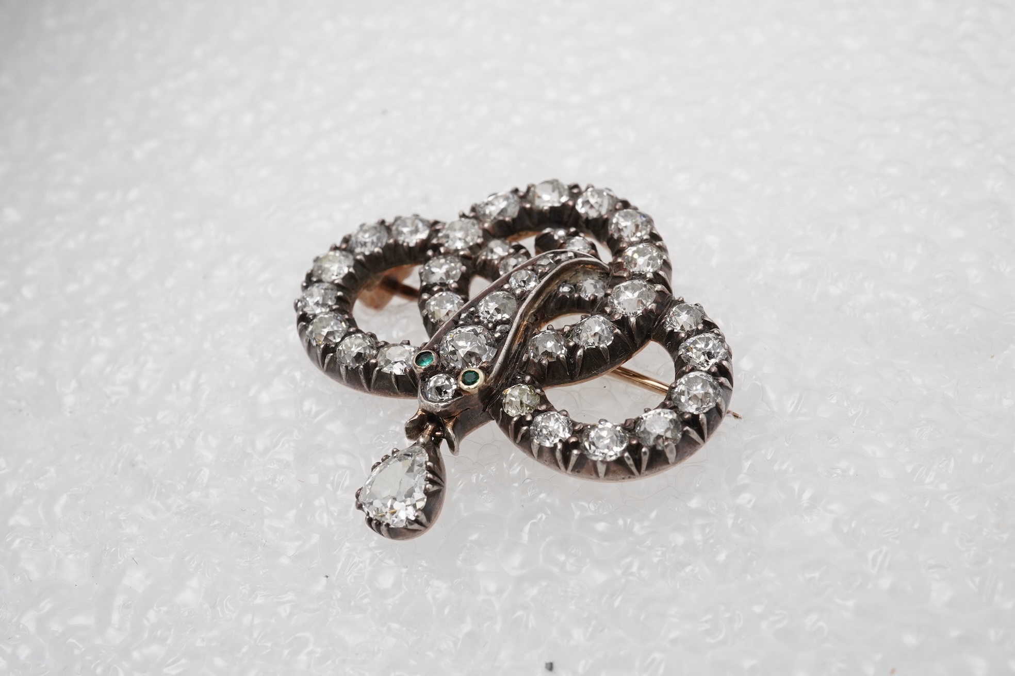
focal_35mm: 45
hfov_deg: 43.6
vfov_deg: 29.9
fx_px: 1269
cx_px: 508
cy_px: 338
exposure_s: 1/125
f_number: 22
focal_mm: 30
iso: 500
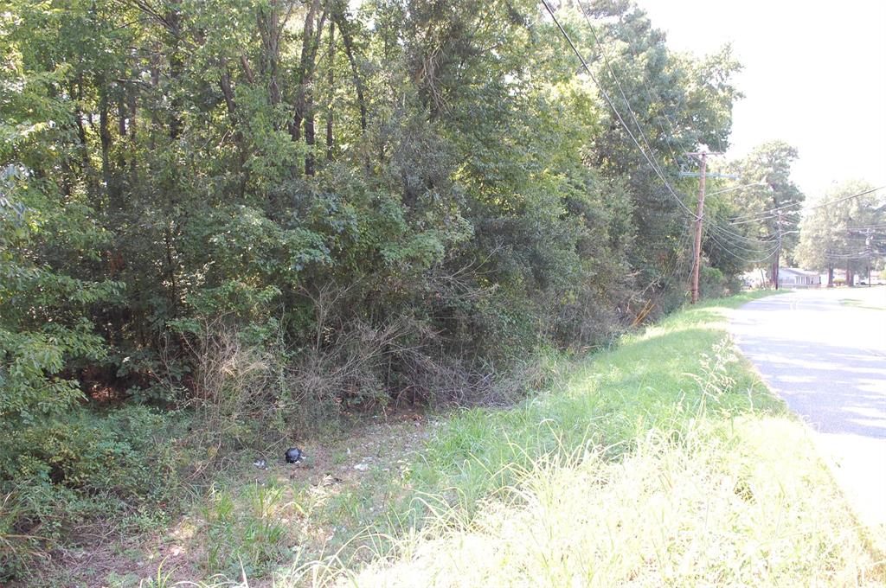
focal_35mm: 27
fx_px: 664
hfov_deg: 67.4
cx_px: 443
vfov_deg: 47.8
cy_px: 294
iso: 400
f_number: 5.6
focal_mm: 18
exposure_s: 1/125
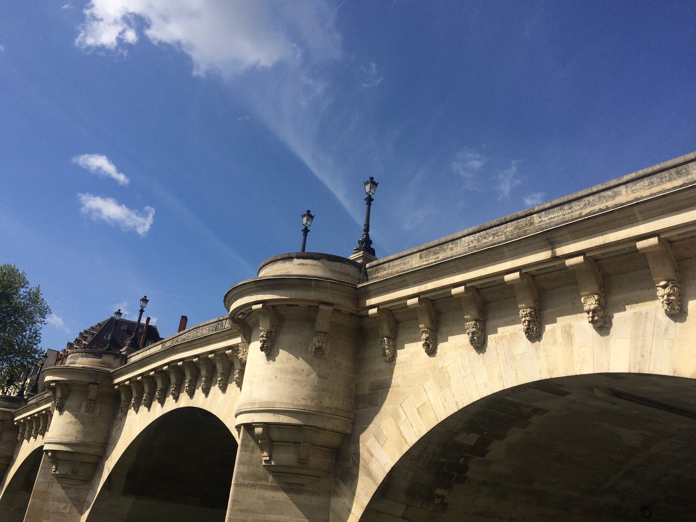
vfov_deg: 48.2
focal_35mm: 29
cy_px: 261
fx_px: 583
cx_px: 348
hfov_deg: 61.7
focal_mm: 4.15
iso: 40
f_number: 2.2
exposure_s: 1/4566
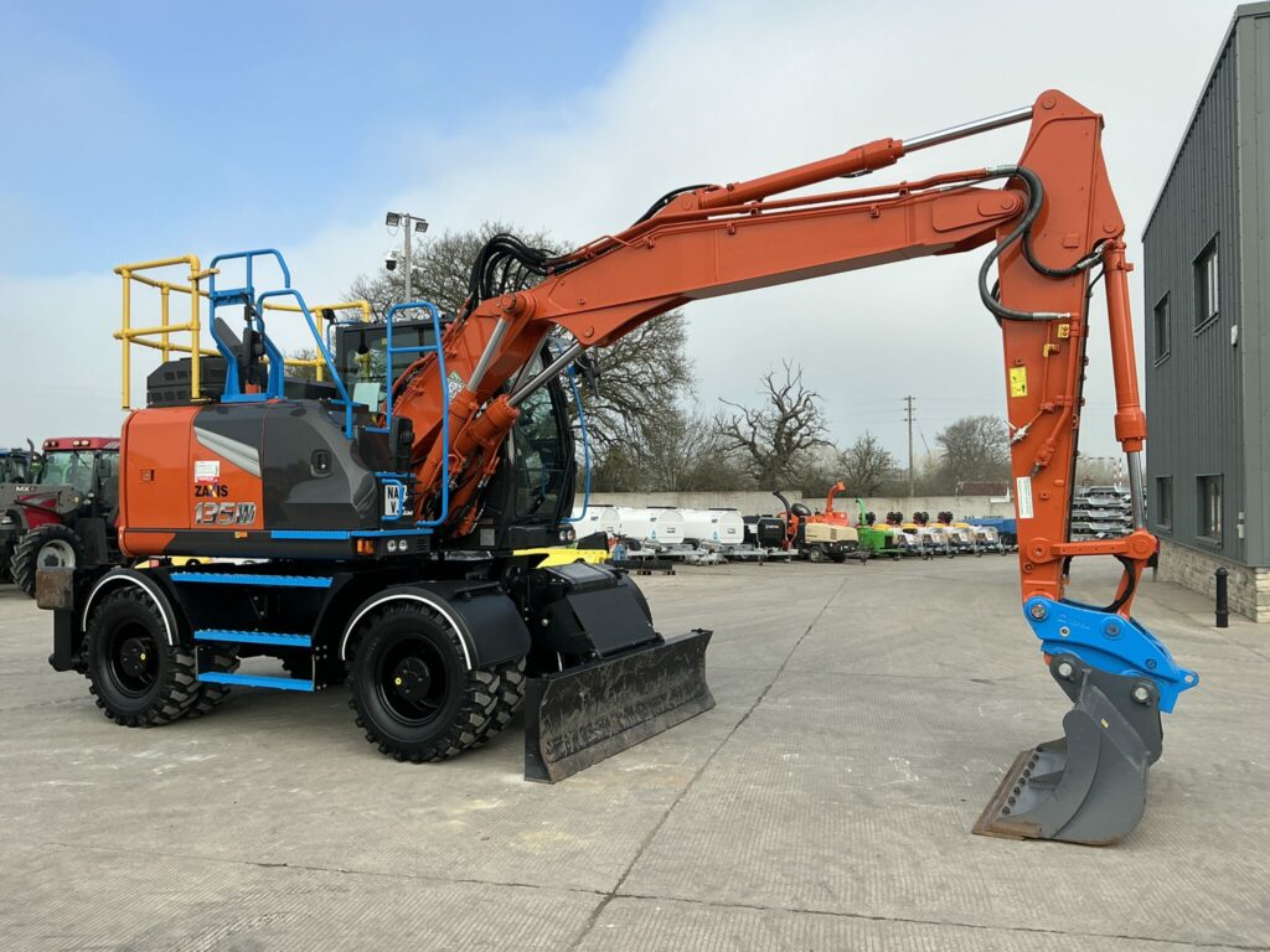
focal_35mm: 28
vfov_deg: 49.7
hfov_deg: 63.4
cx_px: 635
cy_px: 476
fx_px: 1027
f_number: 1.8
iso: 25
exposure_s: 1/1451
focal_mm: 3
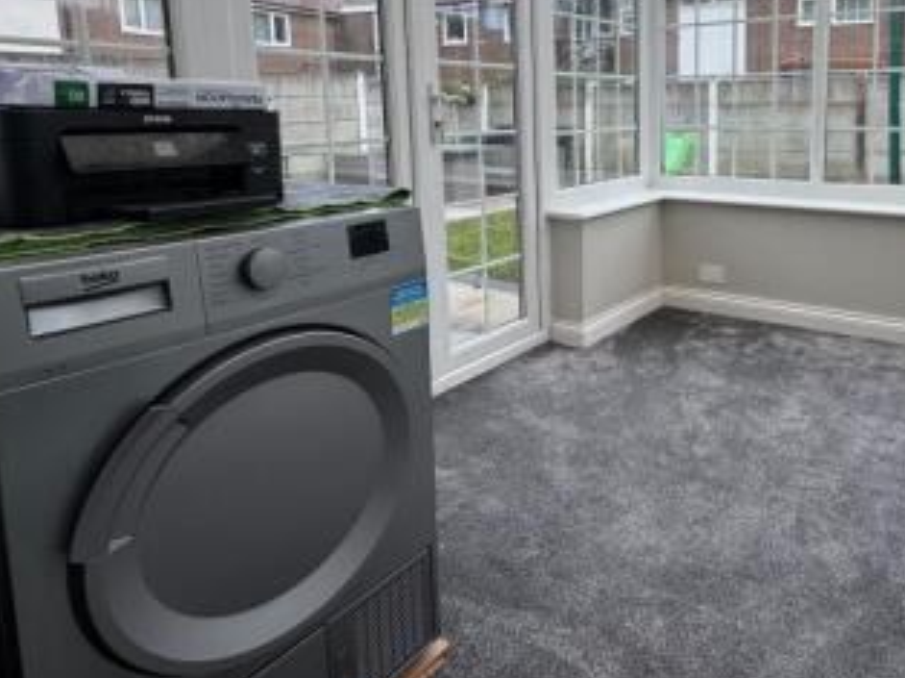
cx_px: 630
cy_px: 192
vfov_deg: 51.3
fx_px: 679
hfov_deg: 64.9
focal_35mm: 26
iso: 40
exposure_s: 1/155
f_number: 2.2
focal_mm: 2.22
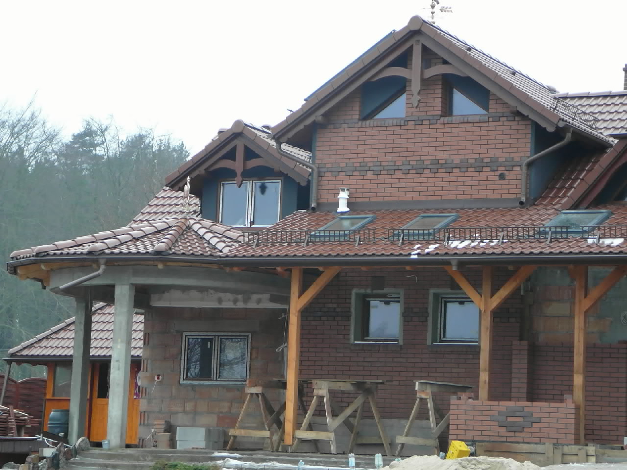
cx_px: 314
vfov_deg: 12.6
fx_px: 2137
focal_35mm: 118
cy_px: 235
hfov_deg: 16.7
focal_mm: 17.6
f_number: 3.9
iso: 100
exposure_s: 1/30
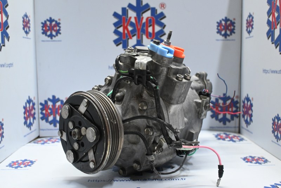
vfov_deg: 35.5
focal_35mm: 38
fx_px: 293
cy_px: 94
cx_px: 140
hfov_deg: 51.3
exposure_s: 1/125
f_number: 4.2
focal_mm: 25
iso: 2200
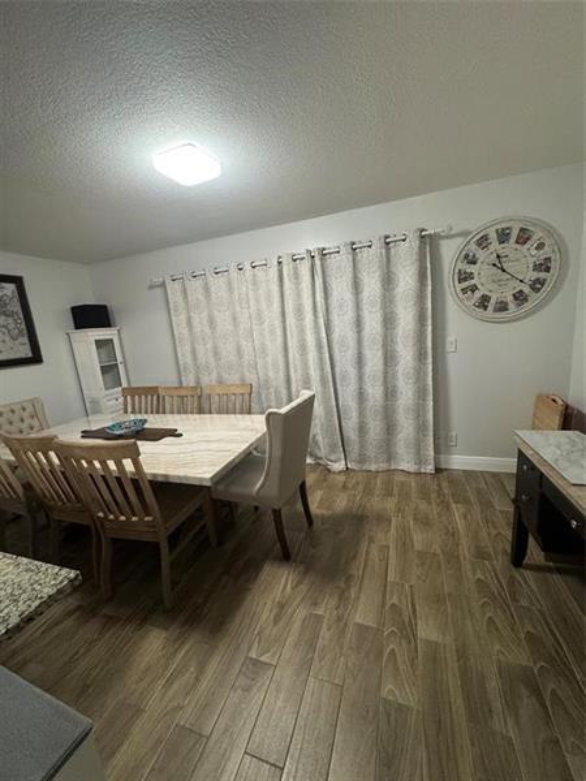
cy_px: 390
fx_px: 316
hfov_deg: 85.7
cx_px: 293
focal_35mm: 14
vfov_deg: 102.1
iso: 500
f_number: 2.2
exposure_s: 1/60
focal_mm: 2.22
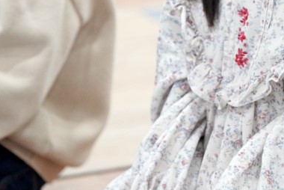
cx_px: 251
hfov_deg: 4.4
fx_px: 3679
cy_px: -10
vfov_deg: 3.0
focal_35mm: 466
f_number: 4
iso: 2500
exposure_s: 1/200
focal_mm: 197
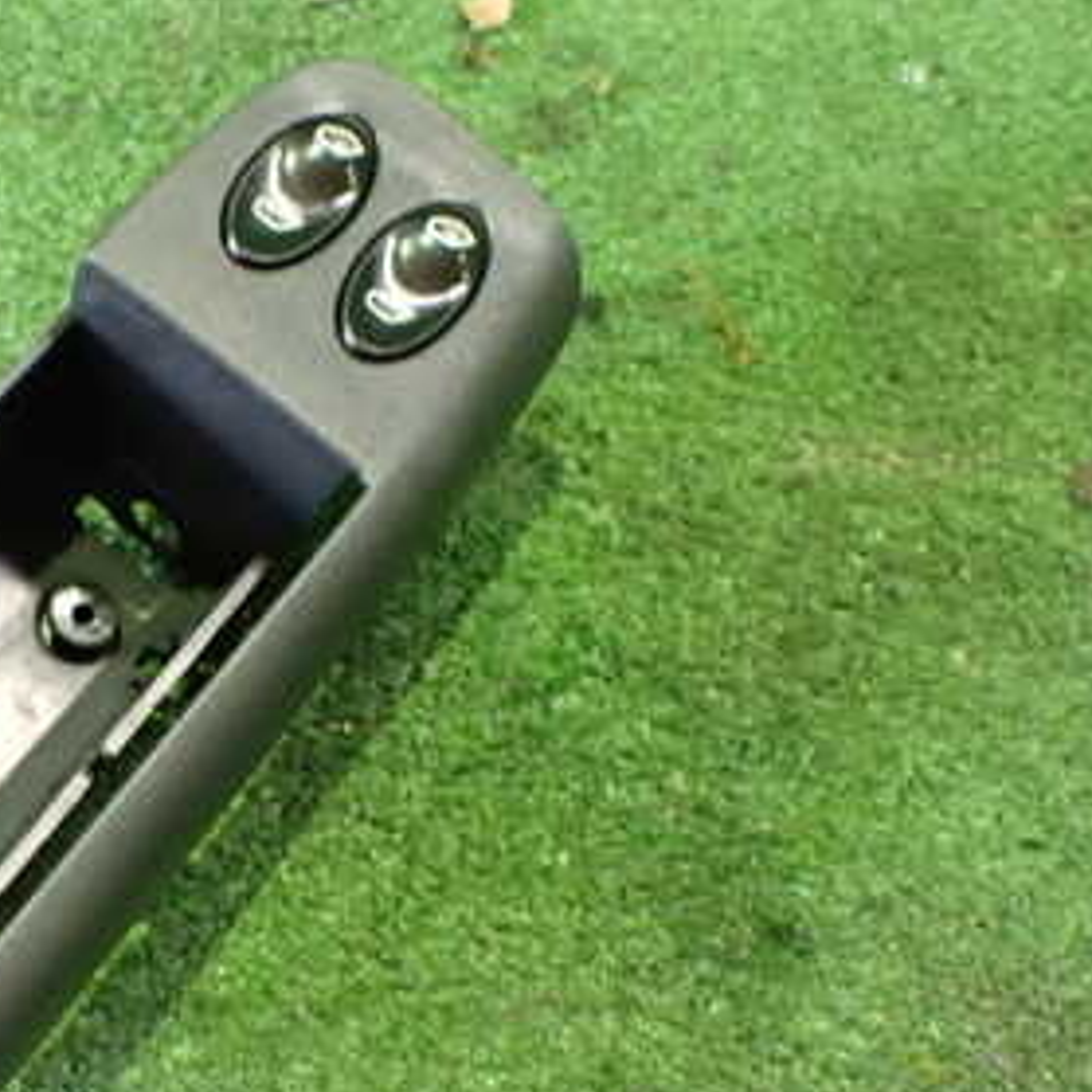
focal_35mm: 57
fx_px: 2034
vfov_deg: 29.9
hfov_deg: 28.5
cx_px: 47
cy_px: 712
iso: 1000
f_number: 2.3
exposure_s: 1/30
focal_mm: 5.4
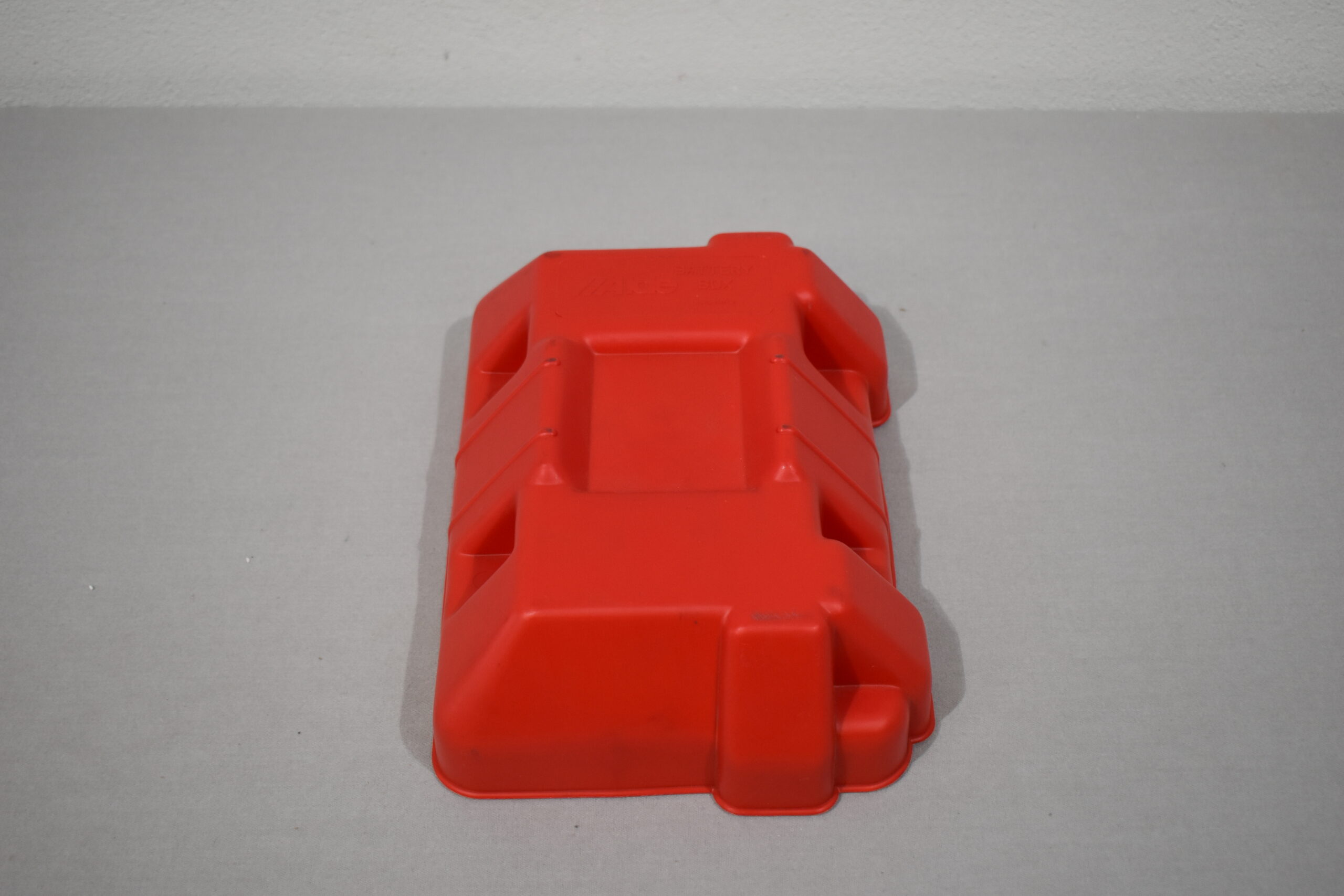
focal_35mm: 46
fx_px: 1736
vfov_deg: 28.9
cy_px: 448
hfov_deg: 42.3
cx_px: 672
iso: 640
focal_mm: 31
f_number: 4.2
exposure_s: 1/250
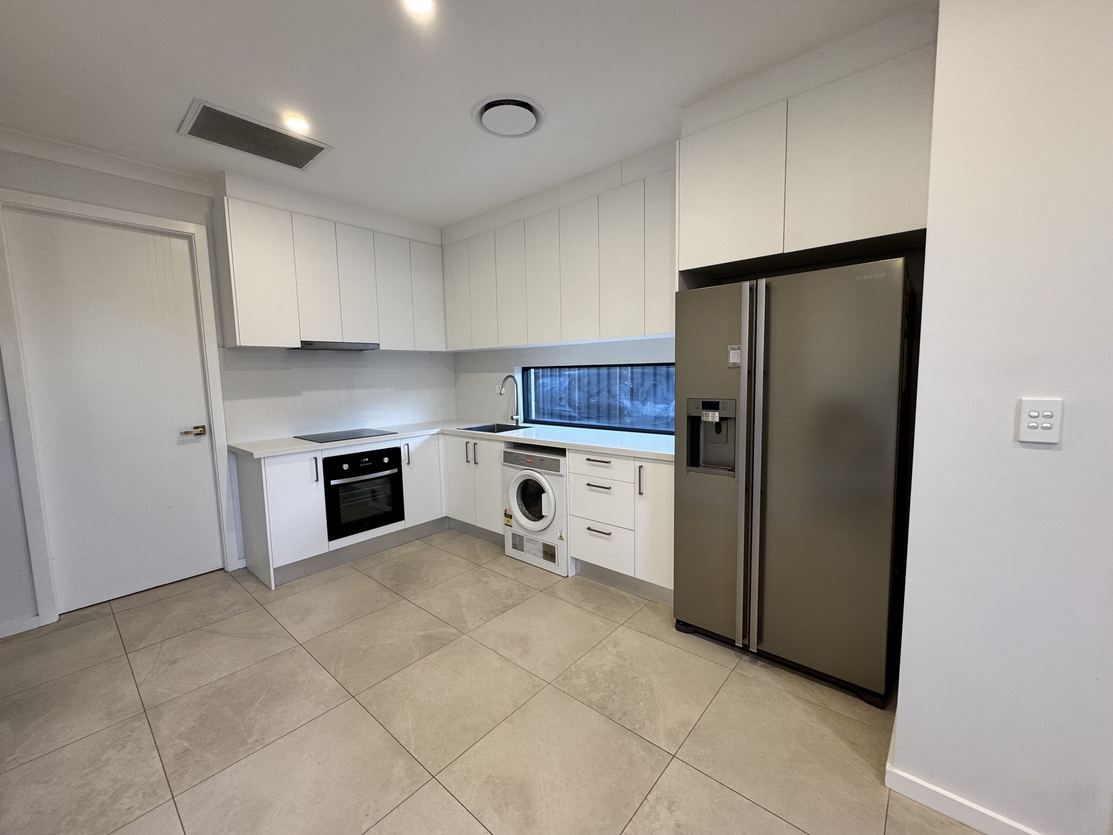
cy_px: 418
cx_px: 556
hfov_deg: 102.1
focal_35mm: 14
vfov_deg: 85.7
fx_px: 450
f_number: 2.2
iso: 160
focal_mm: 2.22
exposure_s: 1/100
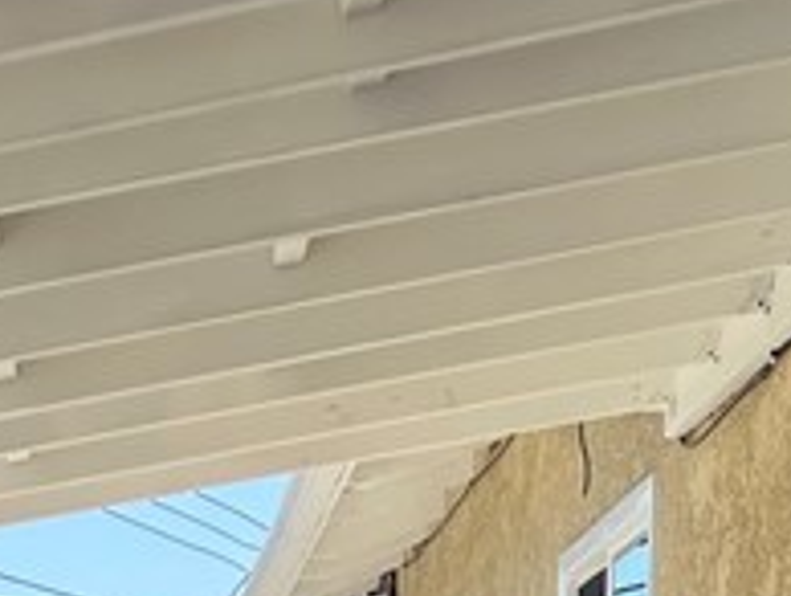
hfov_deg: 13.5
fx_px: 3134
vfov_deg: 9.6
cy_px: 1441
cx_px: -420
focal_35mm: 137
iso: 50
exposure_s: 1/4630
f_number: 1.5
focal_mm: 5.7
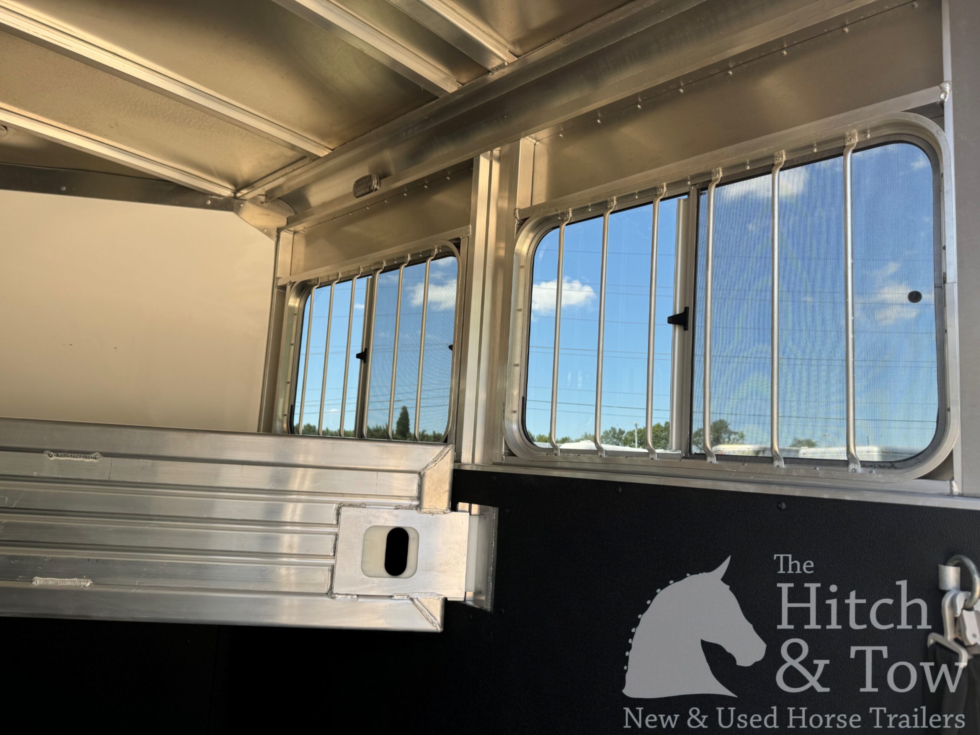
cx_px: 490
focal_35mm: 24
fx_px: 679
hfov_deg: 71.6
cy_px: 368
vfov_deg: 56.8
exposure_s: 1/639
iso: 80
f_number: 1.78
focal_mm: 6.76
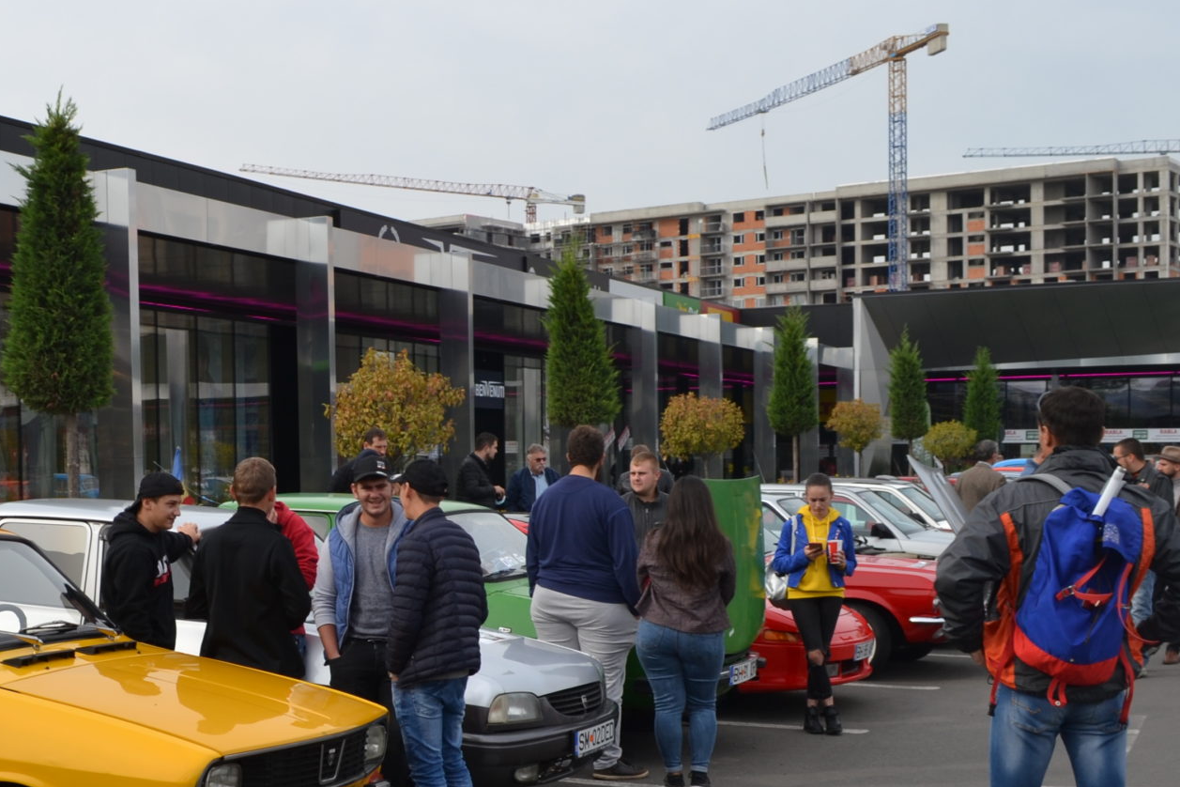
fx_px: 1803
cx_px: 234
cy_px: 598
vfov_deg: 24.3
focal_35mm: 55
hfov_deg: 35.1
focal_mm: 18
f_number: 7.1
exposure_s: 1/200
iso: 100
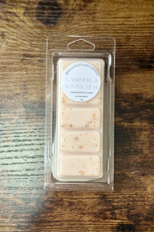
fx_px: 327
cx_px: 81
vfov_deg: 38.9
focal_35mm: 51
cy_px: 116
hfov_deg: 26.5
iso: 160
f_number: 1.78
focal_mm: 6.76
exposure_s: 1/60
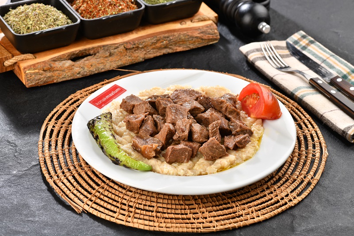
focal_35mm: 100
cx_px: 177
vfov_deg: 13.7
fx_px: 983
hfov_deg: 20.4
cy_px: 118
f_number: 11
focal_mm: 100
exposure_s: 1/250
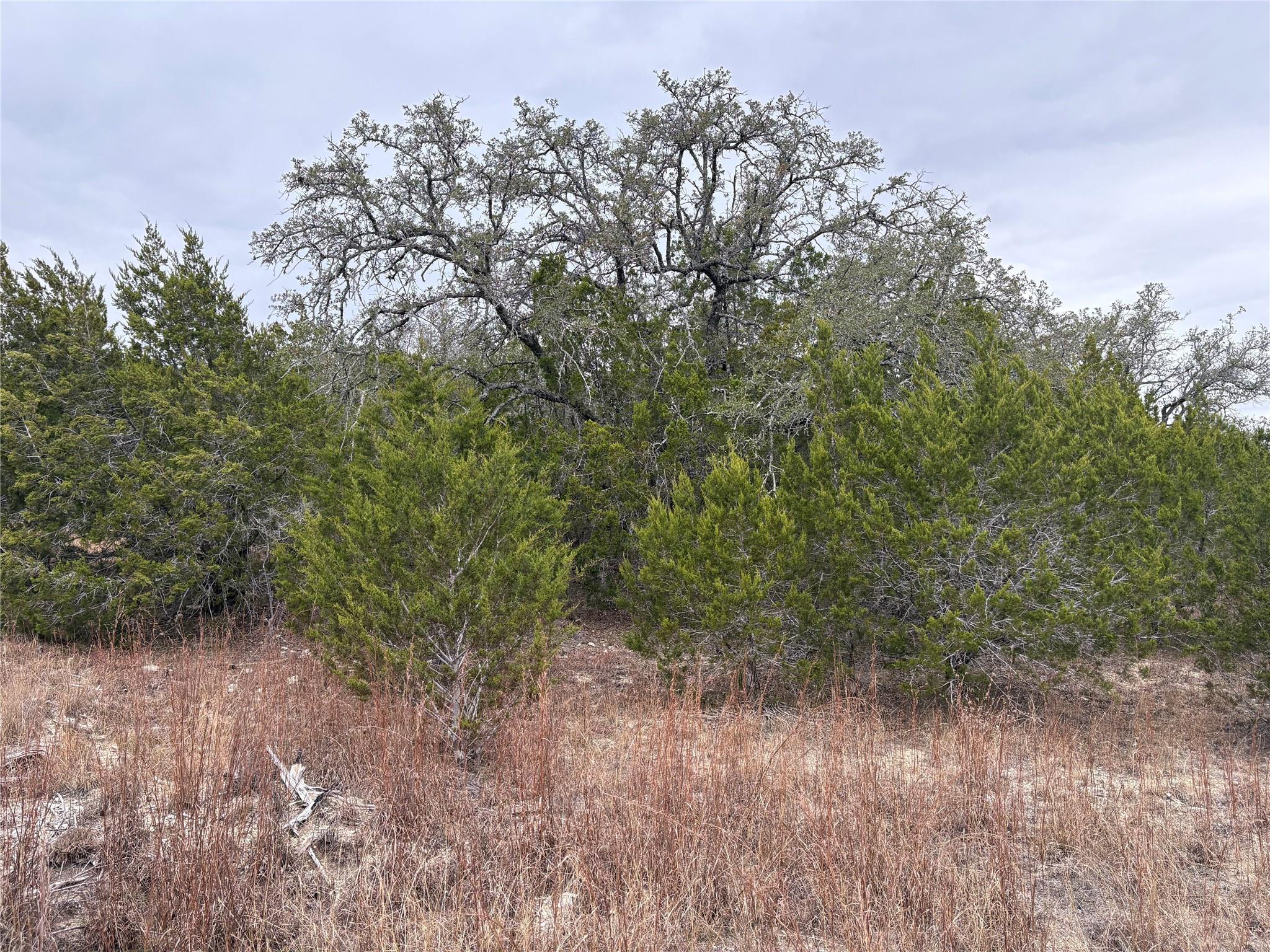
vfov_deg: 53.1
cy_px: 476
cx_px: 635
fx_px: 954
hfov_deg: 67.3
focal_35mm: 26
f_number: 1.6
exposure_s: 1/629
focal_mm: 5.96
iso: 50
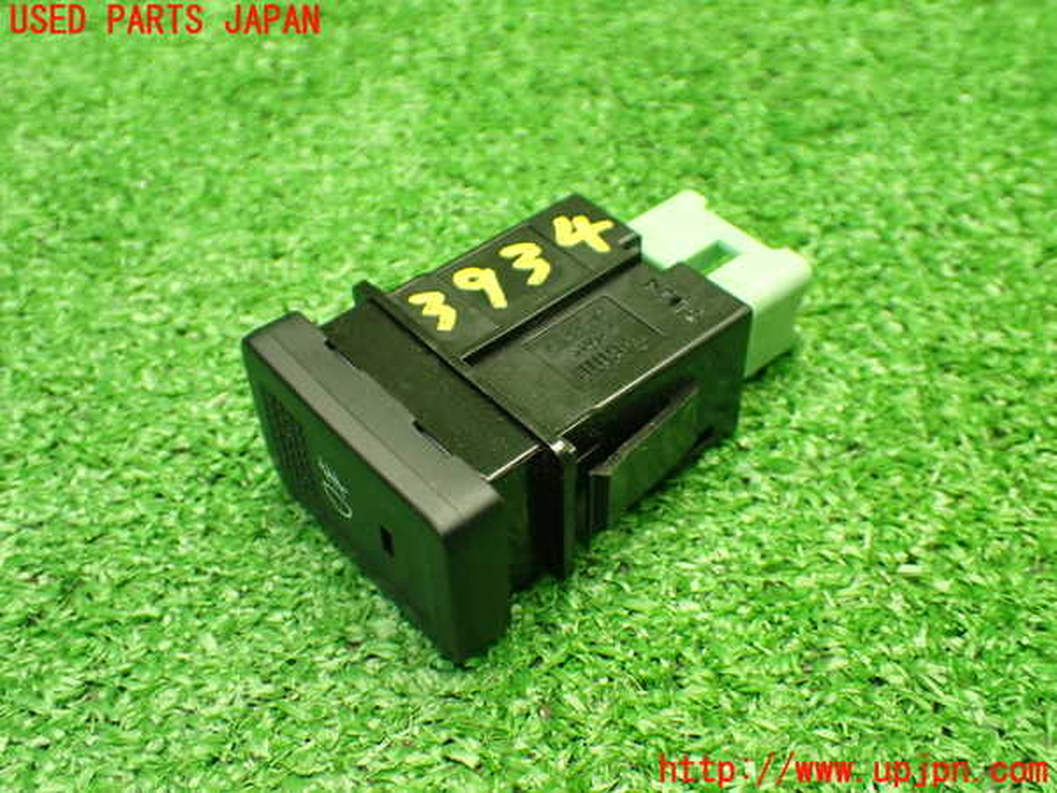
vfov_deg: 37.7
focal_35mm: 38
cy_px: 396
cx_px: 528
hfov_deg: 49.0
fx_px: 1160
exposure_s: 1/60
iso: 800
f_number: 2.7
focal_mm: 6.83
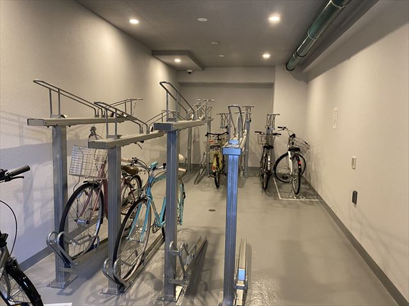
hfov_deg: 67.3
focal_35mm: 26
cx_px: 204
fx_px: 307
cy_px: 153
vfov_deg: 53.1
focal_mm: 4.25
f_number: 1.8
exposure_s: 1/50
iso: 320
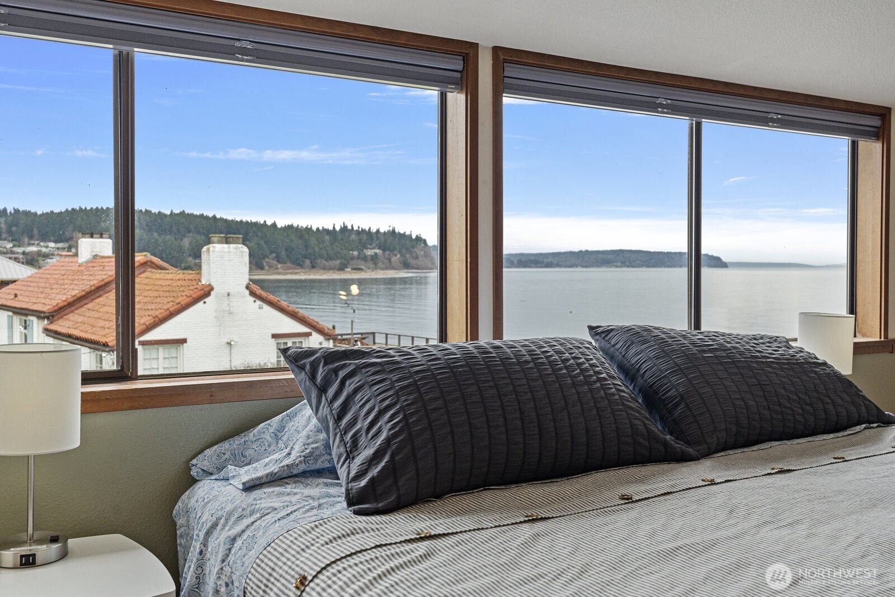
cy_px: 298
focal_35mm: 35
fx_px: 870
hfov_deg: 54.4
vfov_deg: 37.9
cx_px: 448
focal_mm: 35
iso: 1250
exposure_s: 1/125
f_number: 7.1
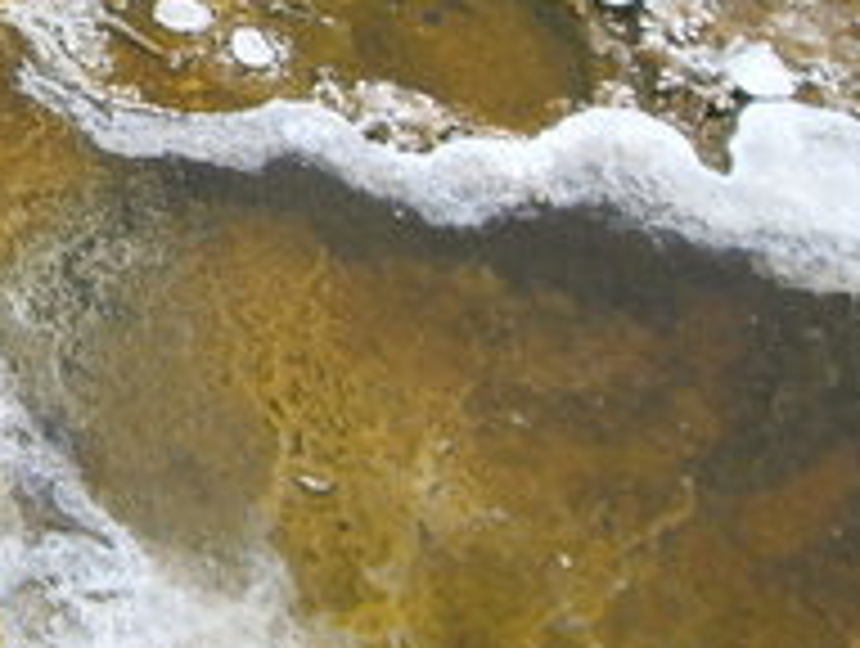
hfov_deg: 14.5
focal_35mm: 127
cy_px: -189
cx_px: -405
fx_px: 3161
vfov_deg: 11.4
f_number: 4.3
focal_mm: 6.2
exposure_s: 1/160
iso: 50
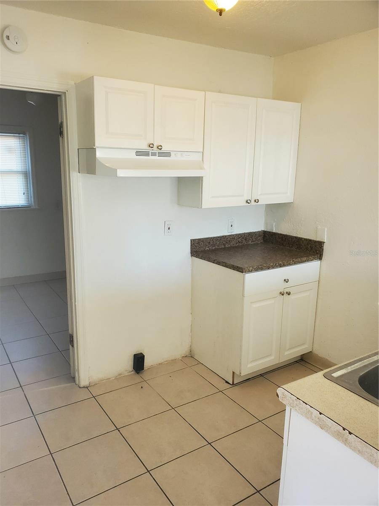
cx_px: 190
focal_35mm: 26
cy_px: 253
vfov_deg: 67.3
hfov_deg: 53.1
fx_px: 380
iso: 250
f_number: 2.4
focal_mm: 4.3
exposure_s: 1/39
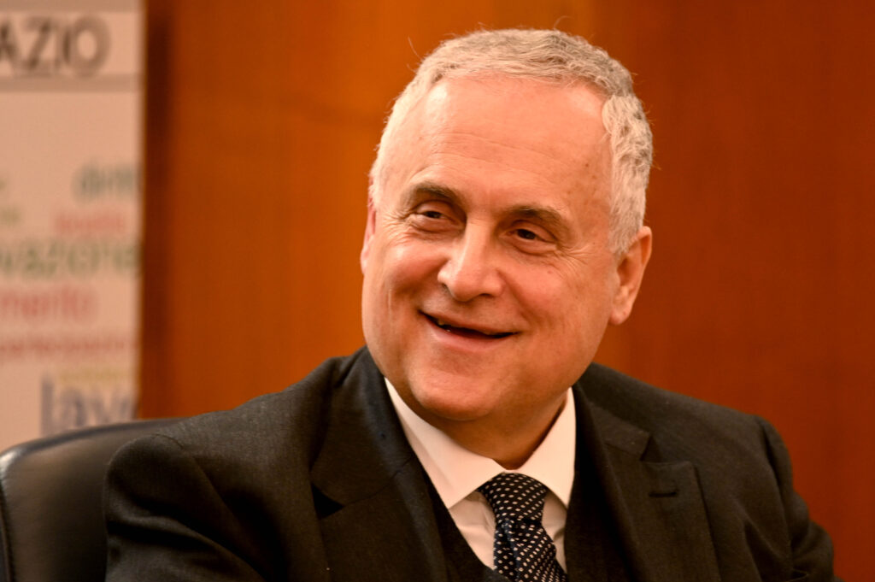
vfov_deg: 3.4
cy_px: 291
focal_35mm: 400
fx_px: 9714
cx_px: 438
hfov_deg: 5.2
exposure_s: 1/80
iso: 1600
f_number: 4
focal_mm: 400
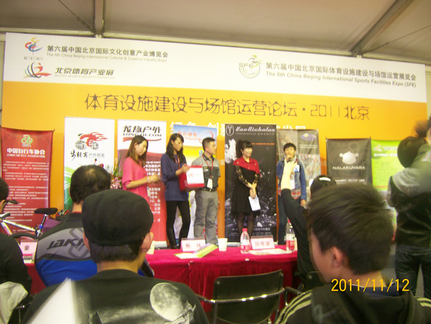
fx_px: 436
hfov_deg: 52.6
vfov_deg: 40.7
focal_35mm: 35
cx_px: 216
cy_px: 162
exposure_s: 1/2.85
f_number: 2.8
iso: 80
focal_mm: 5.8
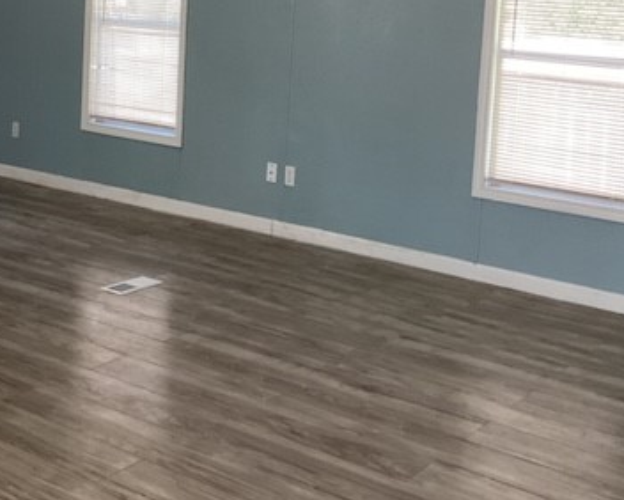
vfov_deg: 27.0
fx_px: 1016
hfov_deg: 34.1
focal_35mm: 55
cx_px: 271
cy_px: 83
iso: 50
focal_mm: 3.3
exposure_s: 1/60
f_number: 2.4
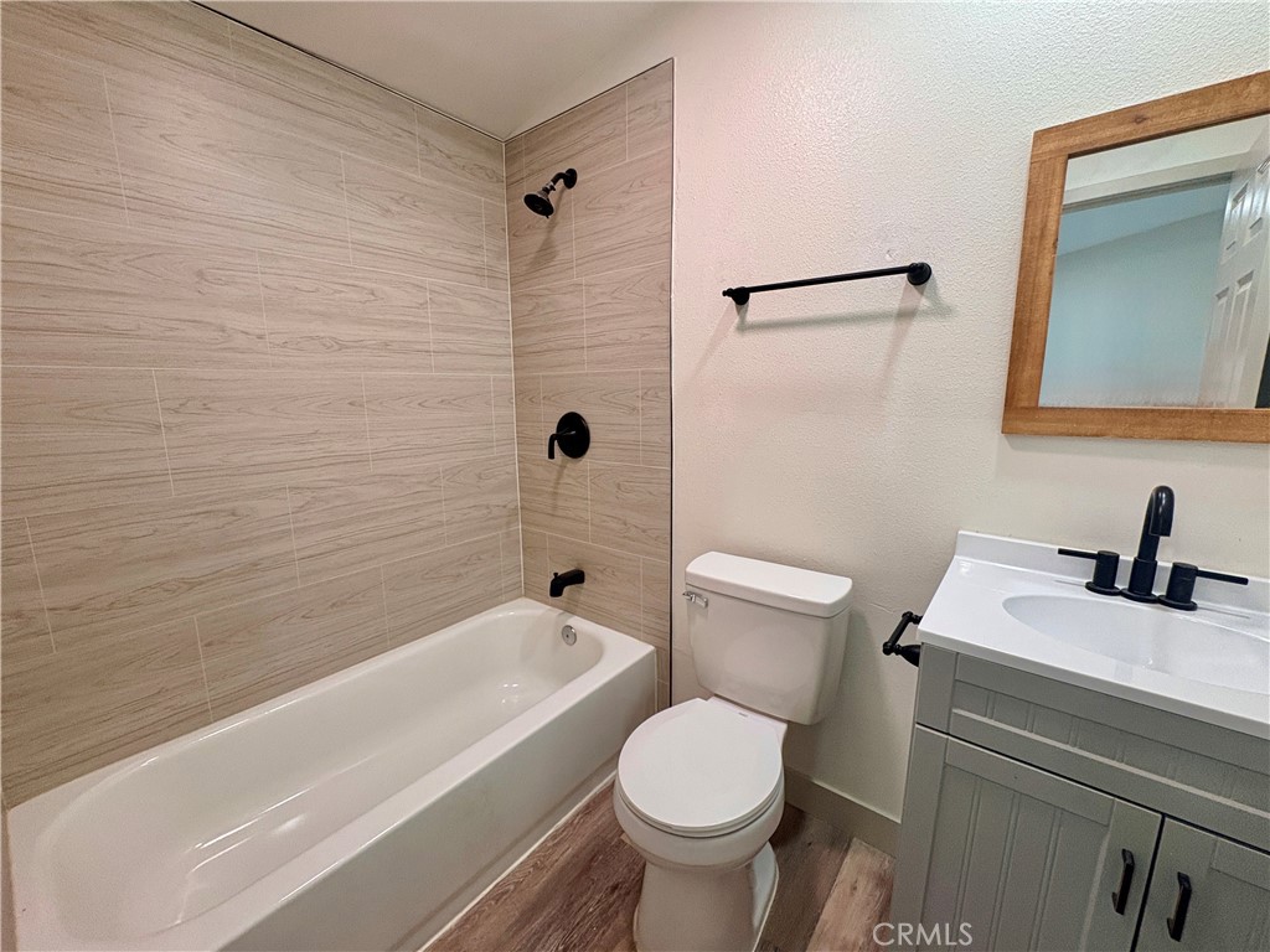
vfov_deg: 85.7
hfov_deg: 102.1
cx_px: 635
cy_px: 476
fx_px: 514
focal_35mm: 14
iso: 200
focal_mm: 2.22
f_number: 2.2
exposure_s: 1/120
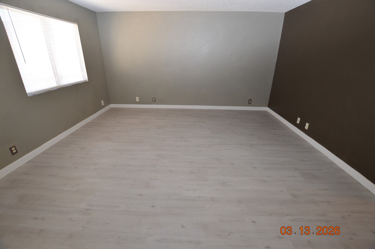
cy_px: 124
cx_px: 188
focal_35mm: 18
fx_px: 187
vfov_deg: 67.3
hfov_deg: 90.0
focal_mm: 12
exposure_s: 1/80
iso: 400
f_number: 4.5
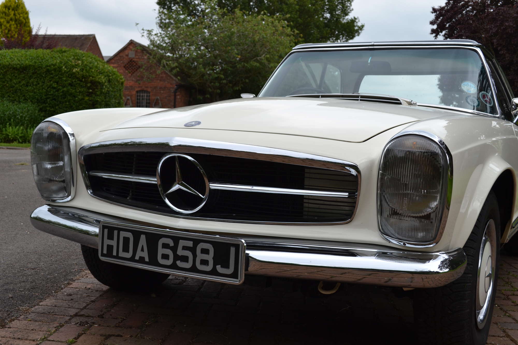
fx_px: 604
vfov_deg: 31.9
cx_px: 259
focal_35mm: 42
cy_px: 172
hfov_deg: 46.4
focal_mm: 28
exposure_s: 1/200
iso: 100
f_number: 7.1
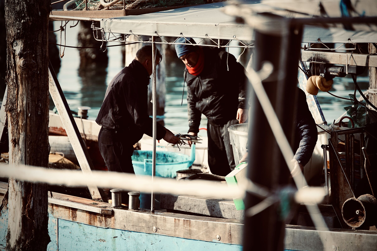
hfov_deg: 10.8
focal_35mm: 191
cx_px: 188
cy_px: 126
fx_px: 2000
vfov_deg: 7.2
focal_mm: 191
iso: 125
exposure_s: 1/1600
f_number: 2.8
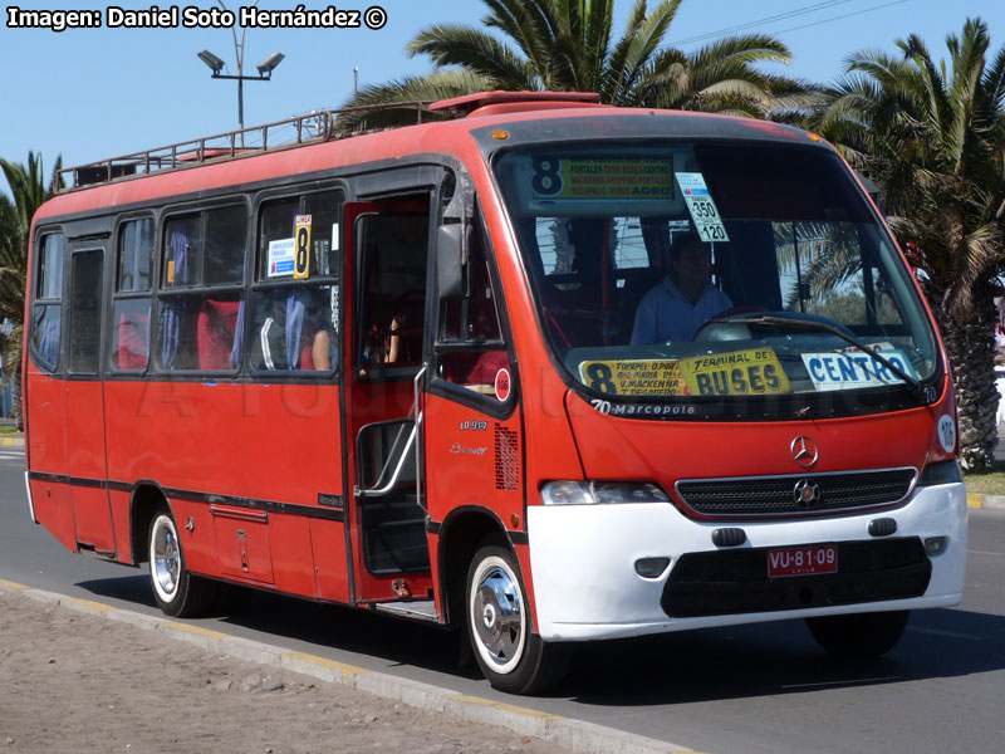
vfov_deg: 19.6
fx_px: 2177
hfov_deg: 26.0
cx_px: 502
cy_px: 377
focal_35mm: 75
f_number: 5.6
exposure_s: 1/400
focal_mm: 13.5
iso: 100
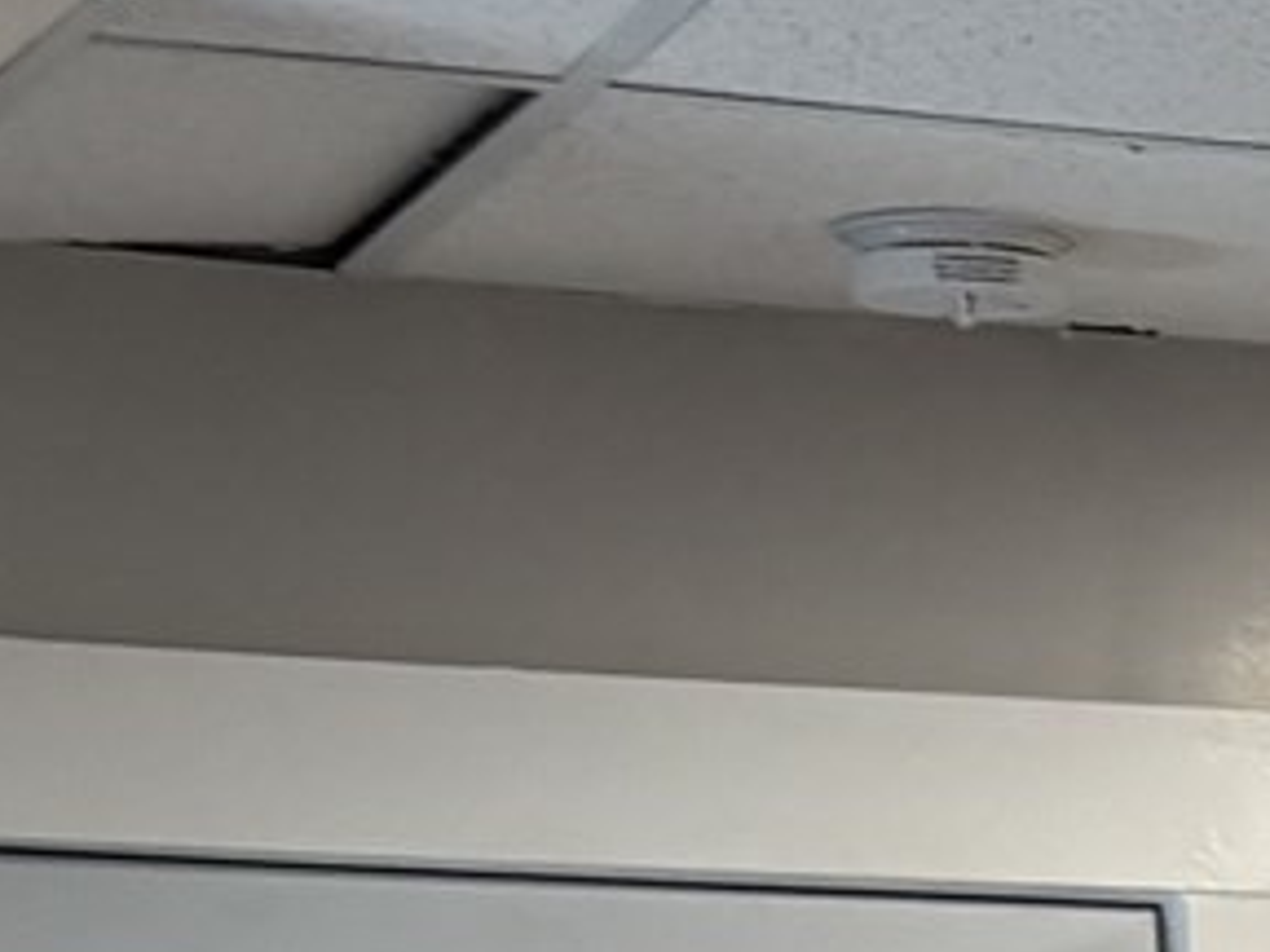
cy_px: 2772
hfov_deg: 9.8
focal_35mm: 185
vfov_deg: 7.2
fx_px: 6787
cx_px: 2734
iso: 125
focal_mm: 5.96
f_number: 1.6
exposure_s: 1/60
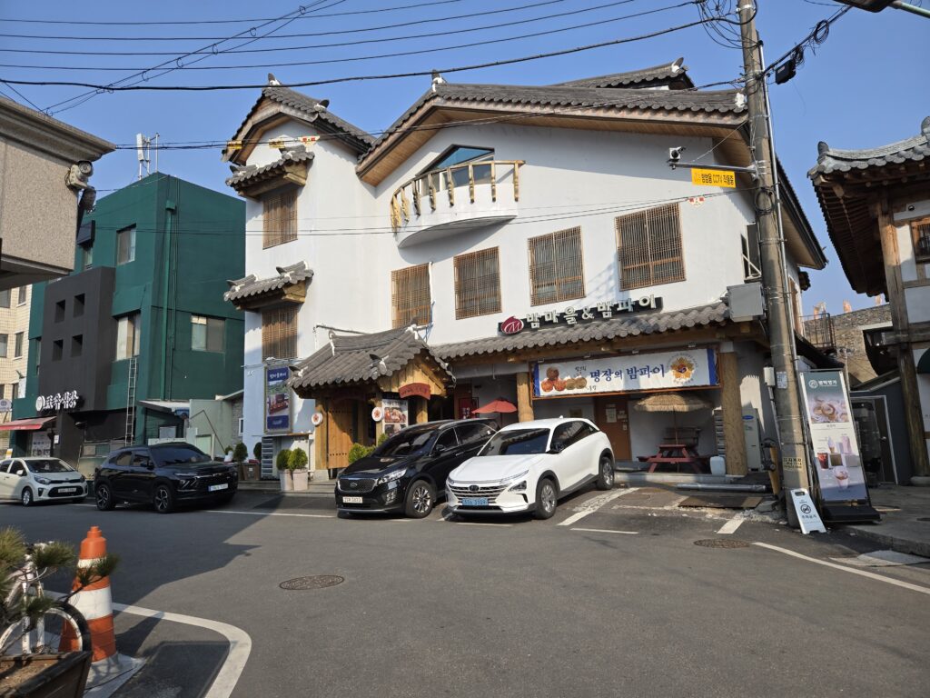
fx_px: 618
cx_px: 465
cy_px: 349
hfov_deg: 73.9
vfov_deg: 58.9
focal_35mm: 23
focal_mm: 5.4
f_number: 1.8
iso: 40
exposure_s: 1/2921
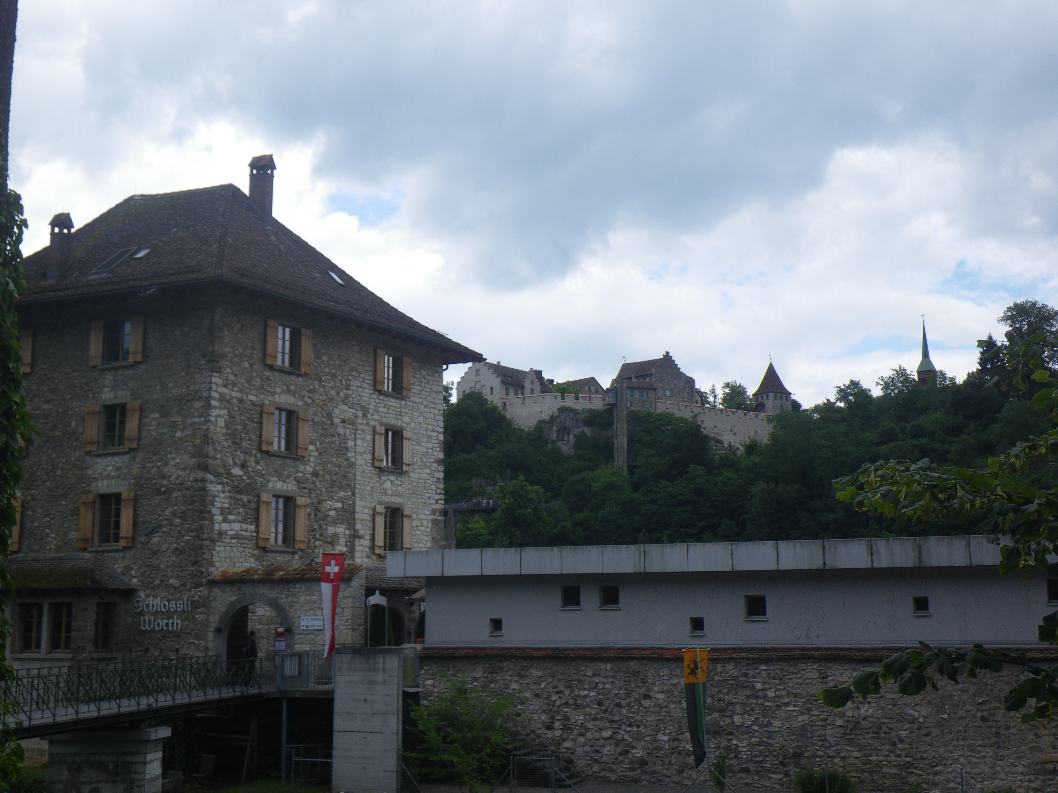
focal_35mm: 42
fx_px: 1284
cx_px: 529
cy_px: 396
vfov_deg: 34.3
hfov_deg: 44.8
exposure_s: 1/200
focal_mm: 7.5
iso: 50
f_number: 5
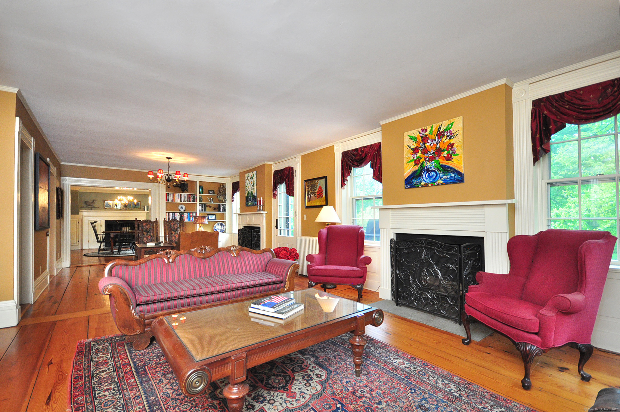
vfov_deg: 77.2
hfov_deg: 100.5
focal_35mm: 15
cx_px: 310
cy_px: 206
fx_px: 258
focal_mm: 10
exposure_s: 1/60
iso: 1250
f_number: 4
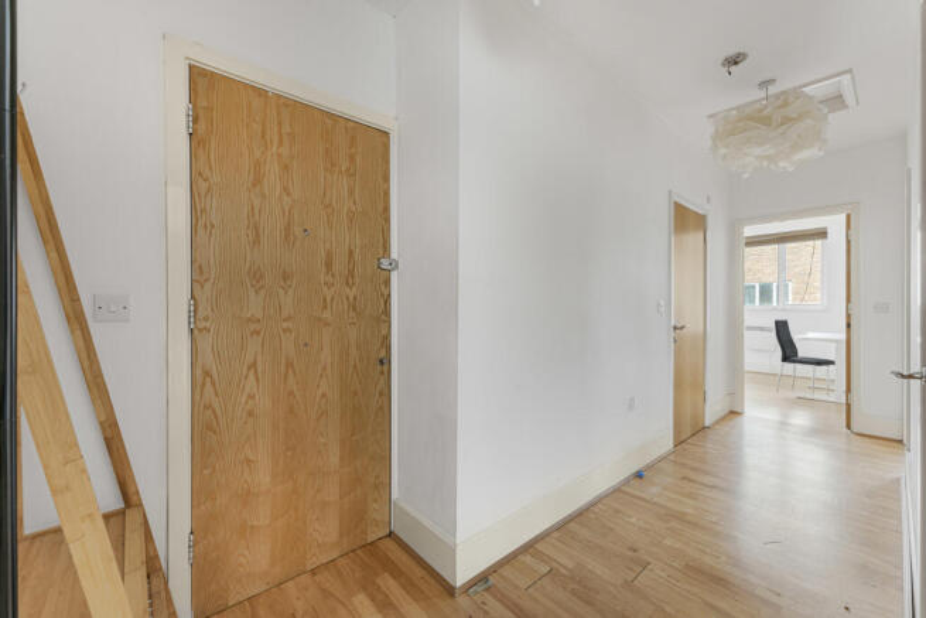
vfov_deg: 81.2
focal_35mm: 14
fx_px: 360
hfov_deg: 104.2
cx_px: 463
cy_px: 309
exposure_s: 2.5
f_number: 14
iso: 250
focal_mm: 14
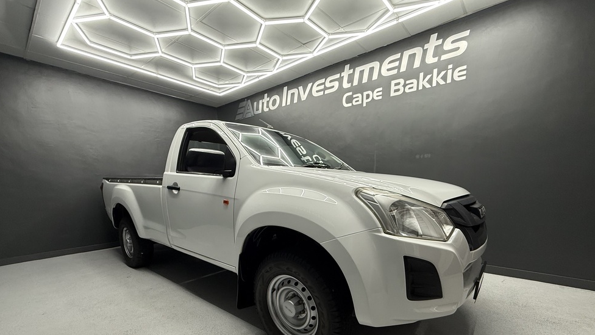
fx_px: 252
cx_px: 305
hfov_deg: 99.3
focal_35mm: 16
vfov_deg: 64.8
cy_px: 231
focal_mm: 2.22
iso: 160
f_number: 2.2
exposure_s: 1/100
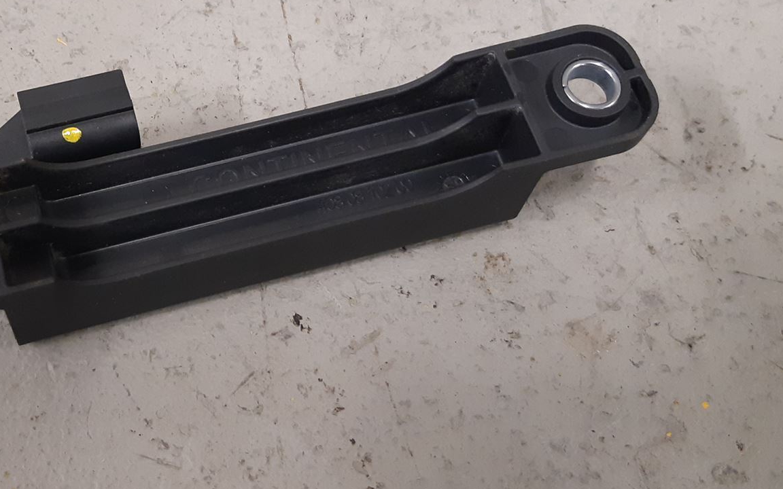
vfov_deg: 26.3
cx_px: 193
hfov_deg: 39.9
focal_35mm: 49
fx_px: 1046
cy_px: 209
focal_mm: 3.93
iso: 250
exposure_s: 1/50
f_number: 1.7
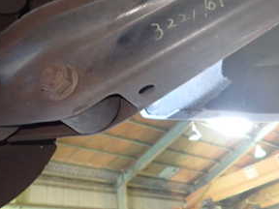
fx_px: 419
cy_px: -8
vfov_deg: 26.3
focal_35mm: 52
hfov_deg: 35.9
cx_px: 214
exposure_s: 1/25
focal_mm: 4.5
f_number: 2
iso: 800
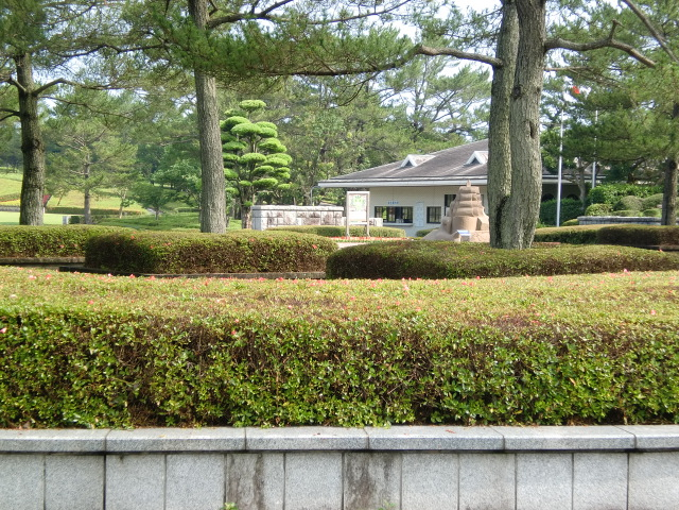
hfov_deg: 24.1
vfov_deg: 18.2
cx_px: 340
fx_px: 1589
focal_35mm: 81
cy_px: 255
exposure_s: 1/125
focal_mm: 14.49
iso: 64
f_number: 5
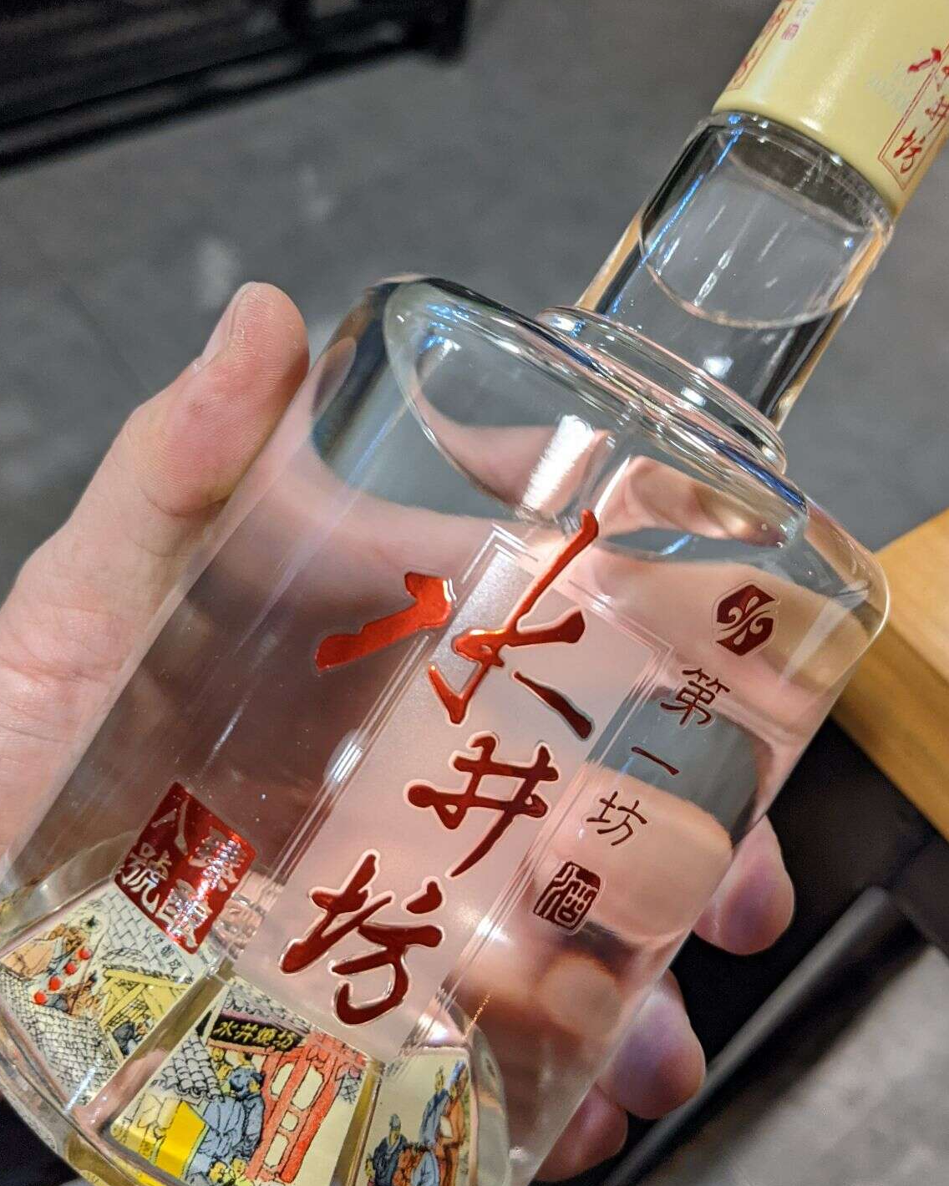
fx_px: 1334
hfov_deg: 39.1
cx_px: 495
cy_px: 554
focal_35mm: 38
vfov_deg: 47.9
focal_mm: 4.38
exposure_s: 1/25
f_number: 1.73
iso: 133
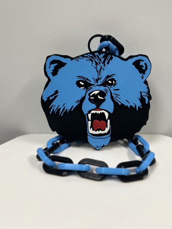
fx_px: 199
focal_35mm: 30
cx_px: 98
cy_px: 99
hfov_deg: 46.7
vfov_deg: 59.7
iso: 125
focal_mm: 5.7
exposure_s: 1/120
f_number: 1.5
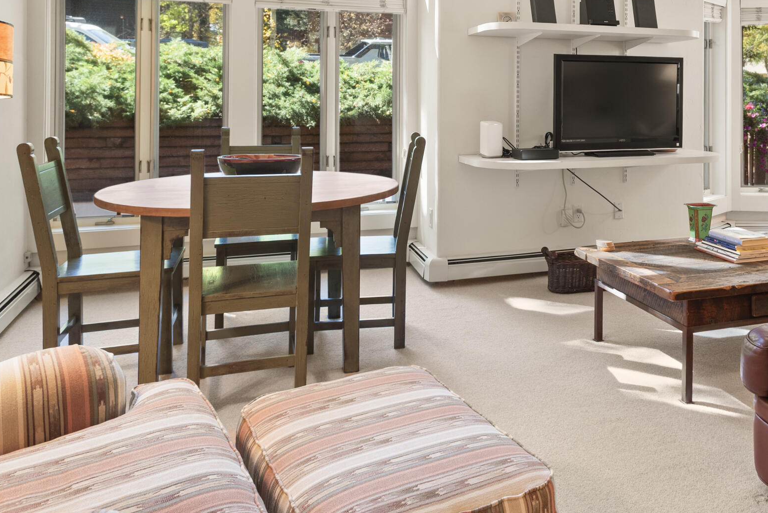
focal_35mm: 33
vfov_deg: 38.2
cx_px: 533
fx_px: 704
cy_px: 88
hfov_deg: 55.6
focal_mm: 17
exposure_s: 1/4
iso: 400
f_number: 7.1
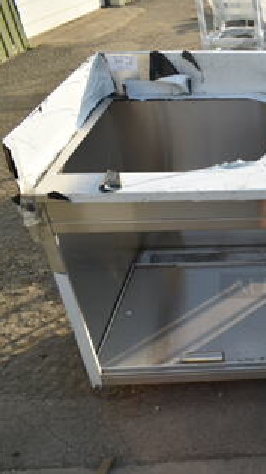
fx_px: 540
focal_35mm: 43
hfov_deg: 24.1
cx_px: 352
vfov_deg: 47.4
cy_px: 236
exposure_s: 1/160
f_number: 6.3
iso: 100
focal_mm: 18
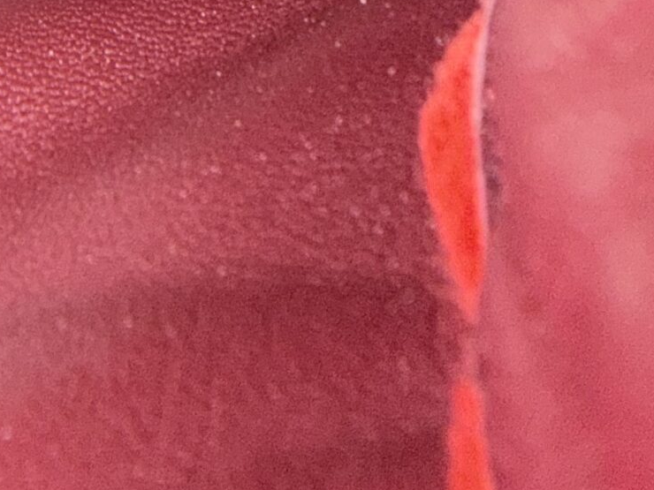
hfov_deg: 21.4
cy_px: -404
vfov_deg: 15.2
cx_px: -181
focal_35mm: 83
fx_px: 1568
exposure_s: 1/50
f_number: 2.2
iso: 40
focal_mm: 2.22
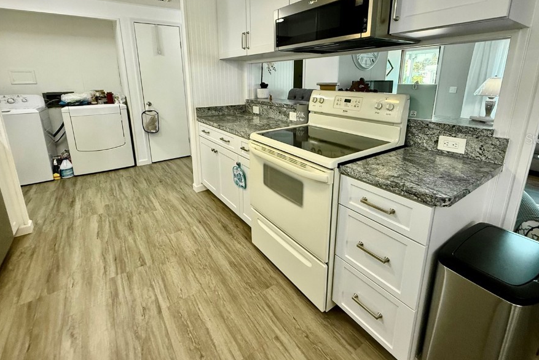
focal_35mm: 17
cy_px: 138
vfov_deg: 69.5
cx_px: 269
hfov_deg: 93.3
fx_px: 255
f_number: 2.2
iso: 250
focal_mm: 2.22
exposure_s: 1/120
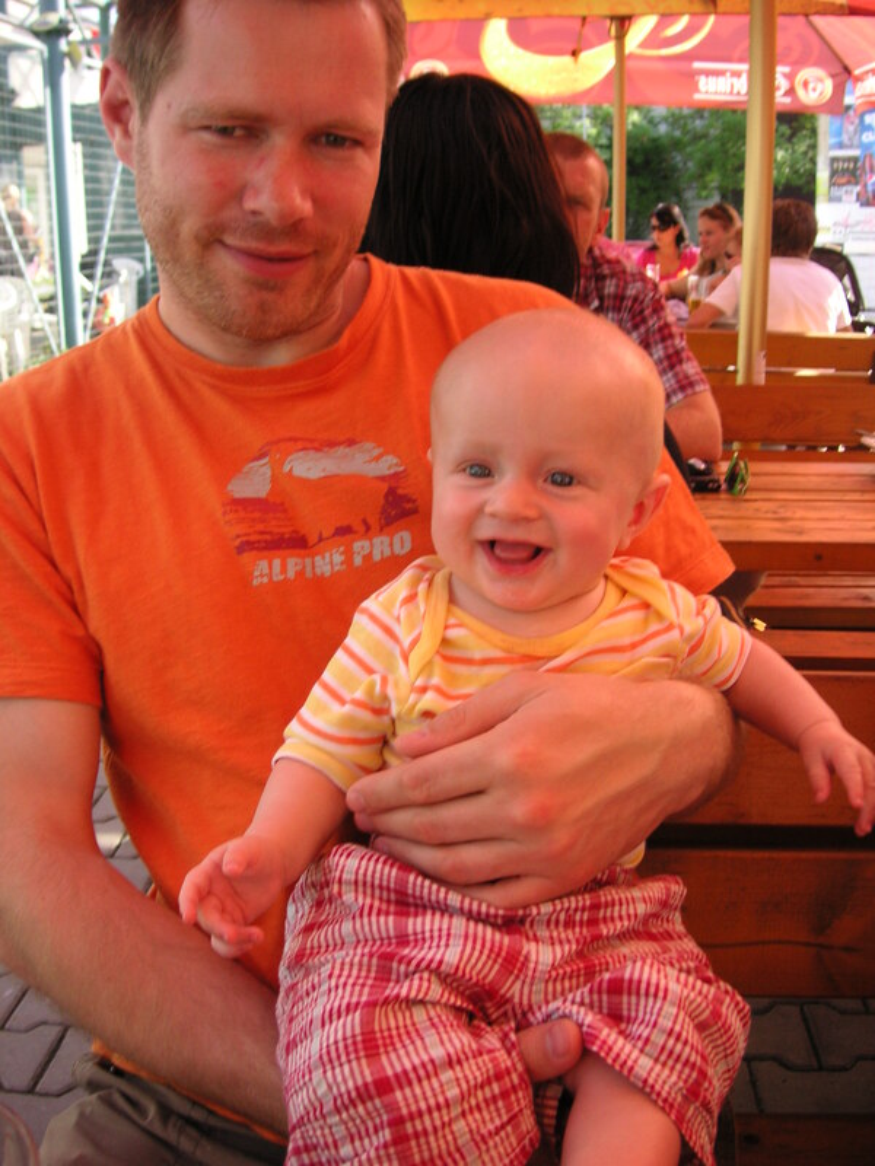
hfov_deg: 38.7
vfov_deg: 50.1
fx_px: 1247
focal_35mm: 37
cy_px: 583
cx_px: 438
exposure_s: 1/180
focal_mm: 6.1
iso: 50
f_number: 2.8
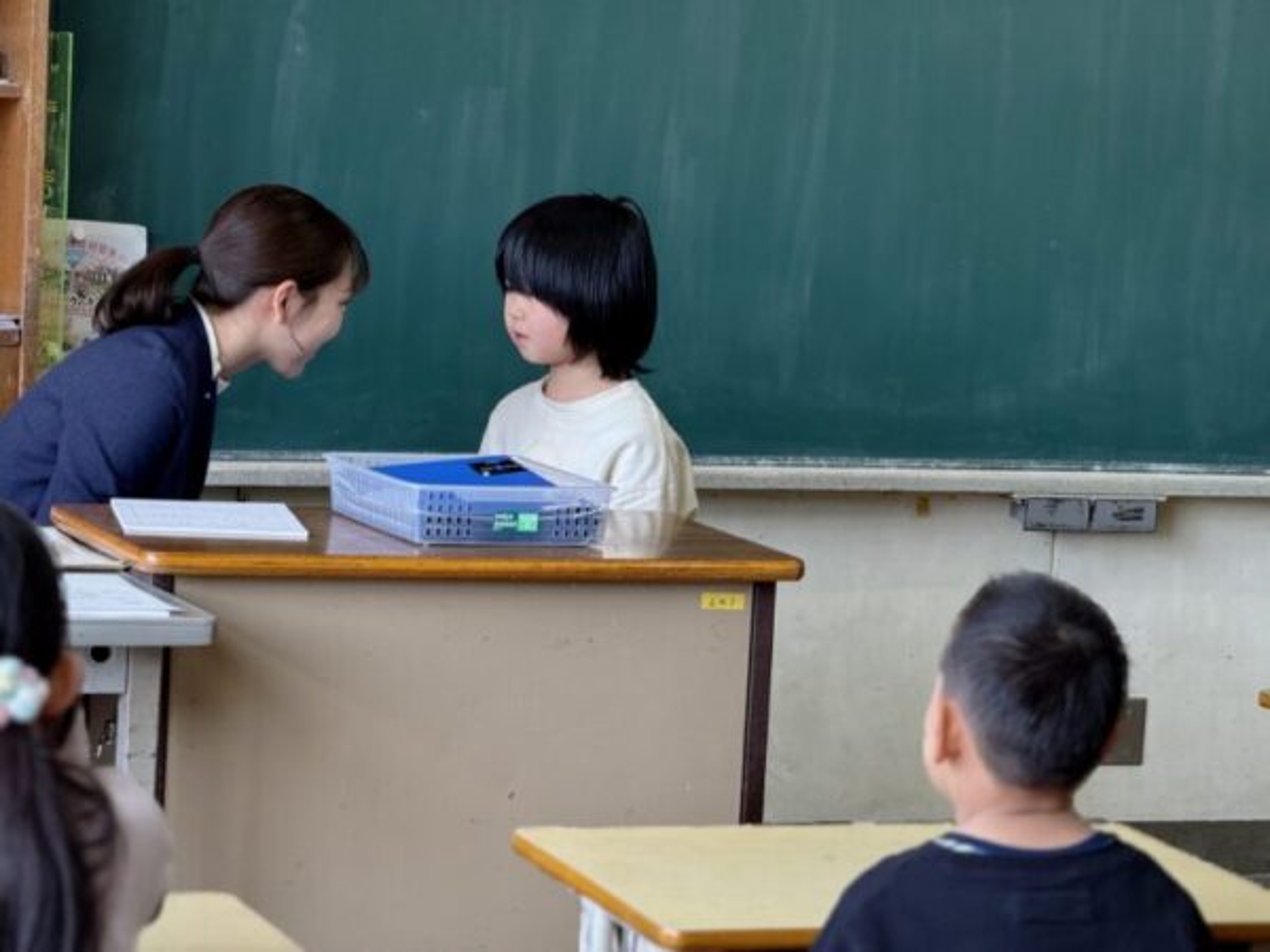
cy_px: 476
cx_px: 635
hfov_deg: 16.4
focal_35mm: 120
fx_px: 4403
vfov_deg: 12.3
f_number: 2.8
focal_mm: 15.66
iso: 80
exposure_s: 1/120
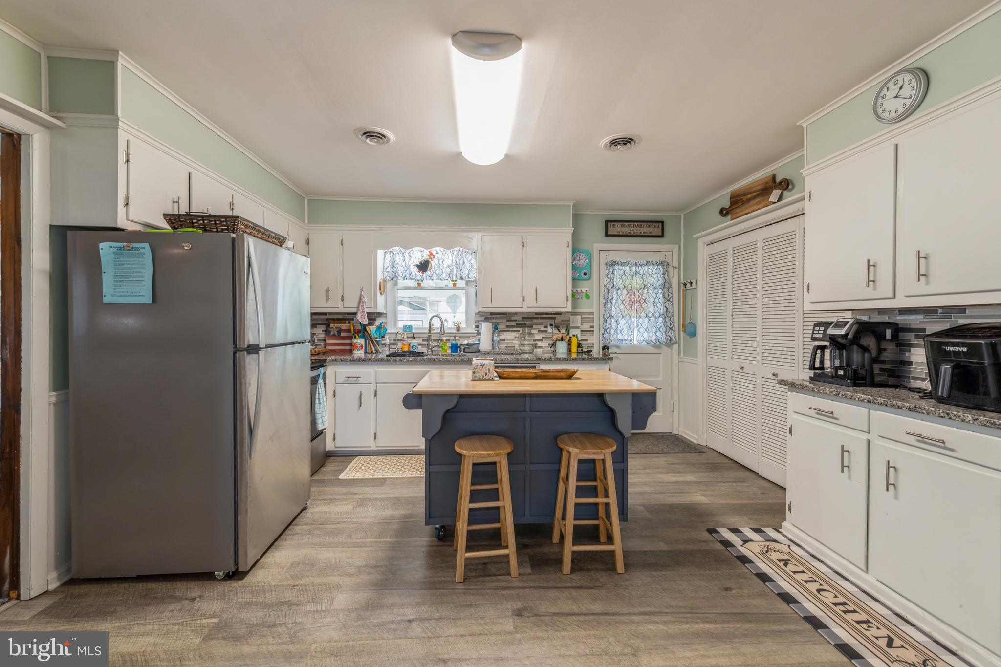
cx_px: 500
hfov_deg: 104.3
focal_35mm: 14
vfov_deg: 81.2
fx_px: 389
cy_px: 334
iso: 64
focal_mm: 14
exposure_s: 1/2
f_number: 8
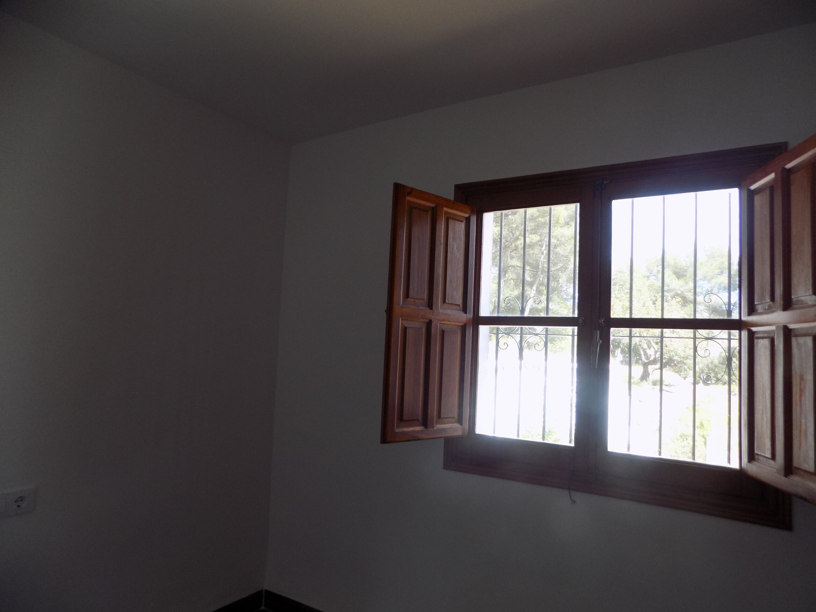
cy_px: 306
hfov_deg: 73.9
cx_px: 408
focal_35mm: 23
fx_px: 542
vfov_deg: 58.9
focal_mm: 4
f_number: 3.1
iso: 80
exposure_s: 1/80
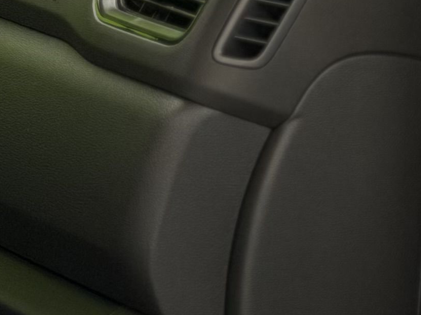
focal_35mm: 236
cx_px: -548
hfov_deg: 7.8
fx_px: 2870
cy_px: -9
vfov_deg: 6.3
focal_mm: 6.76
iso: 125
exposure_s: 1/60
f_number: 1.78
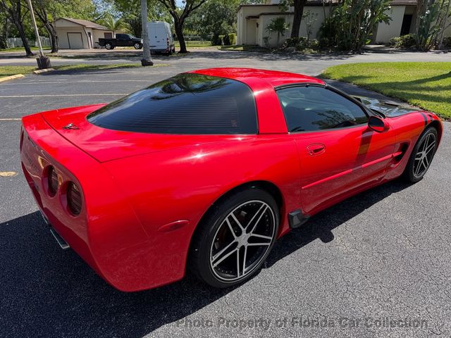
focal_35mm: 24
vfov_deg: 56.8
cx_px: 226
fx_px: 313
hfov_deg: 71.6
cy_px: 169
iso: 80
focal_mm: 6.76
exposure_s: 1/2053
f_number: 1.78
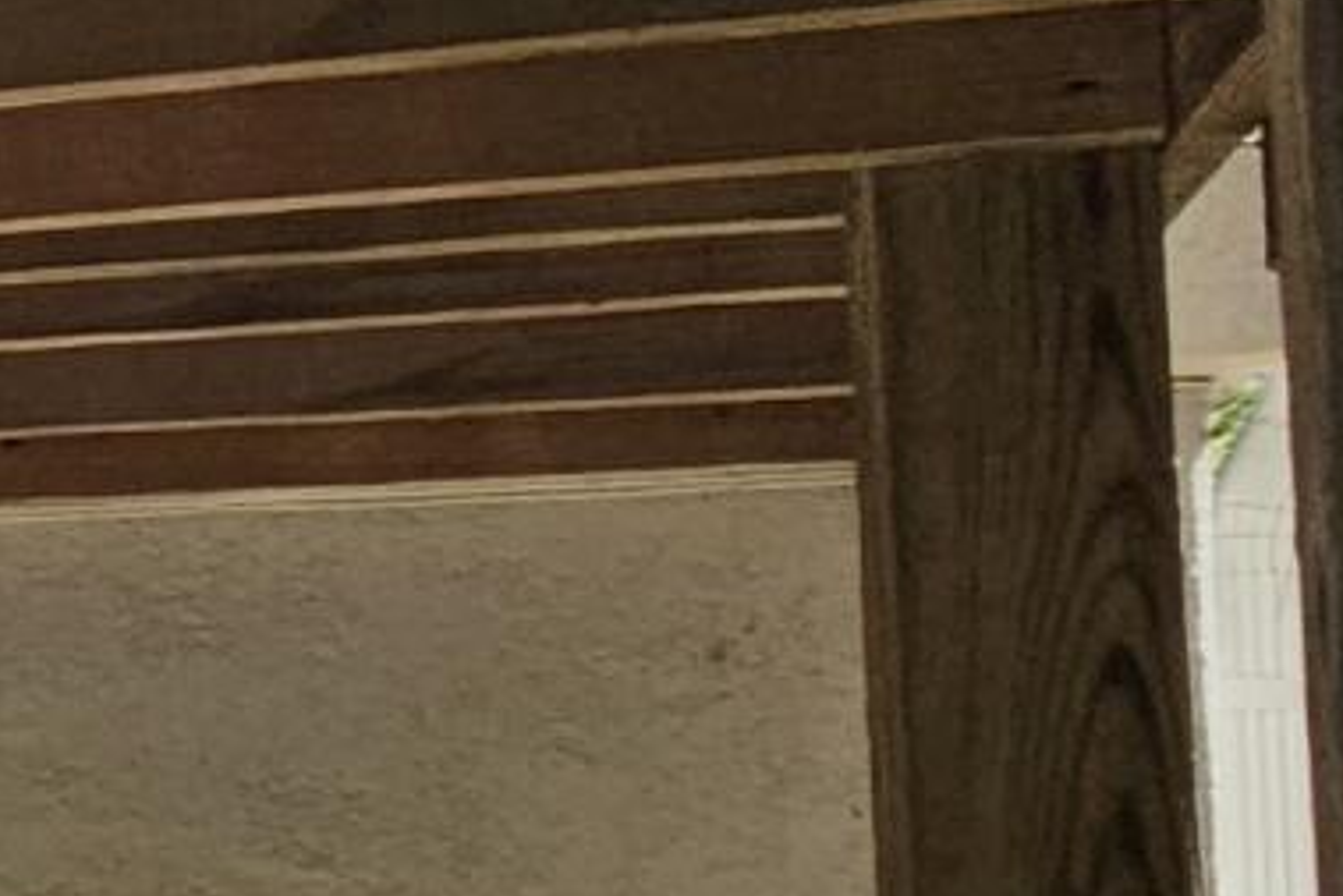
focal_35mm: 107
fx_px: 3993
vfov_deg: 12.7
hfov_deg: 10.0
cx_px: -3200
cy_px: 783
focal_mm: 2.2
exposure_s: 1/1129
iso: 50
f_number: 2.2
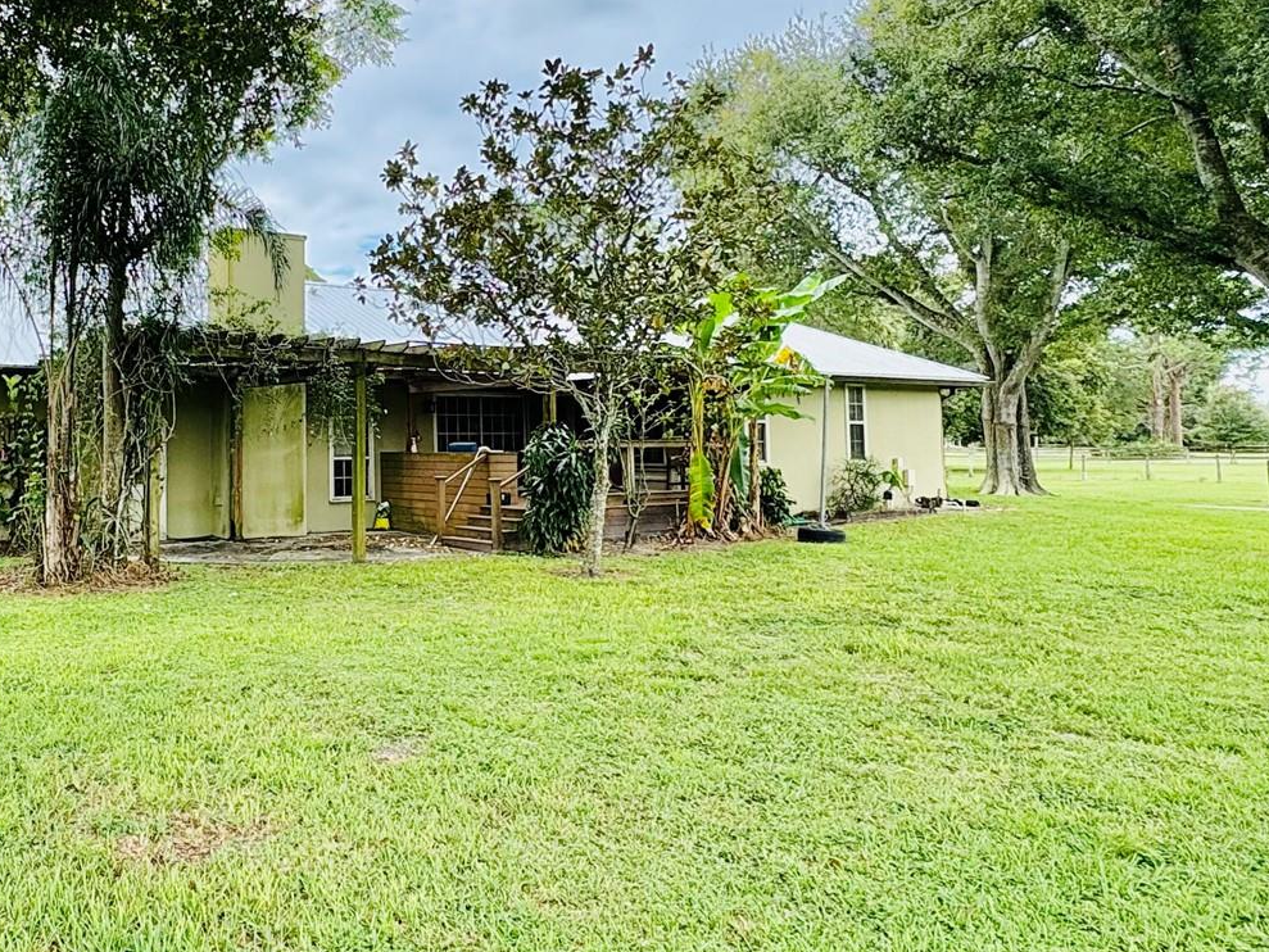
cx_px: 291
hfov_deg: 57.9
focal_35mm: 29
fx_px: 1063
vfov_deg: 47.9
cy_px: 367
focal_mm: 2.22
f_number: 2.2
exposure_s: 1/652
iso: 64
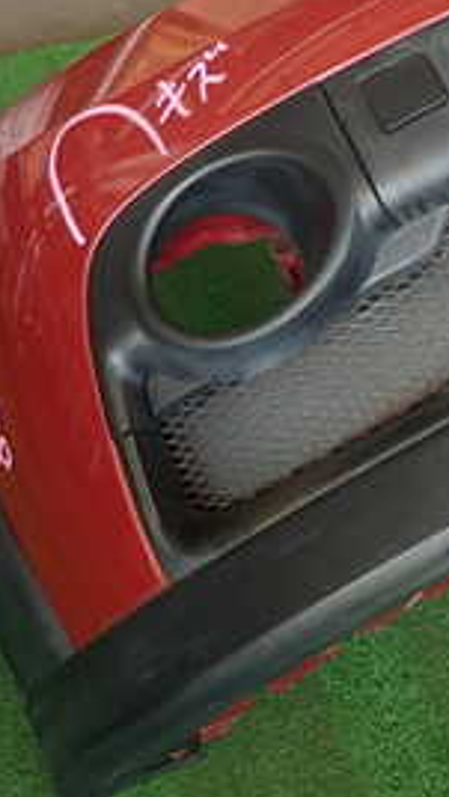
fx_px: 1289
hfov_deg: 17.7
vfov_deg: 33.8
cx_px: 672
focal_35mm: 61
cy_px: 229
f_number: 2
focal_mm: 4.5
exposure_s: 1/60
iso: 160
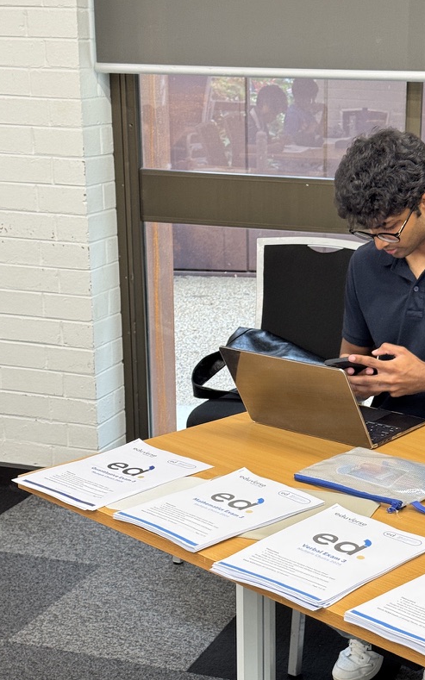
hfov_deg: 19.6
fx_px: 1223
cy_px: 425
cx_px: 323
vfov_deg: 30.9
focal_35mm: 66
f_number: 1.78
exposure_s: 1/50
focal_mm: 6.76
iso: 80
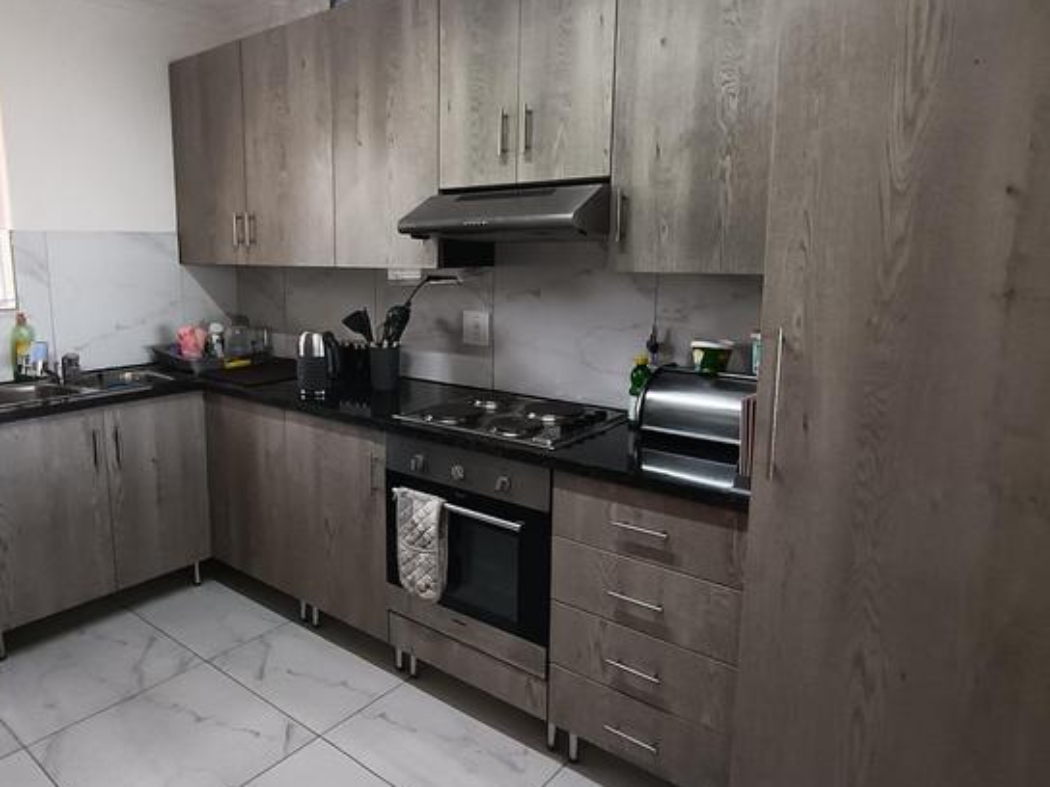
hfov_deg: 68.7
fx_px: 758
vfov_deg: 54.8
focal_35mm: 25
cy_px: 357
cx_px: 417
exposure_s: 1/50
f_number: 2.2
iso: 329
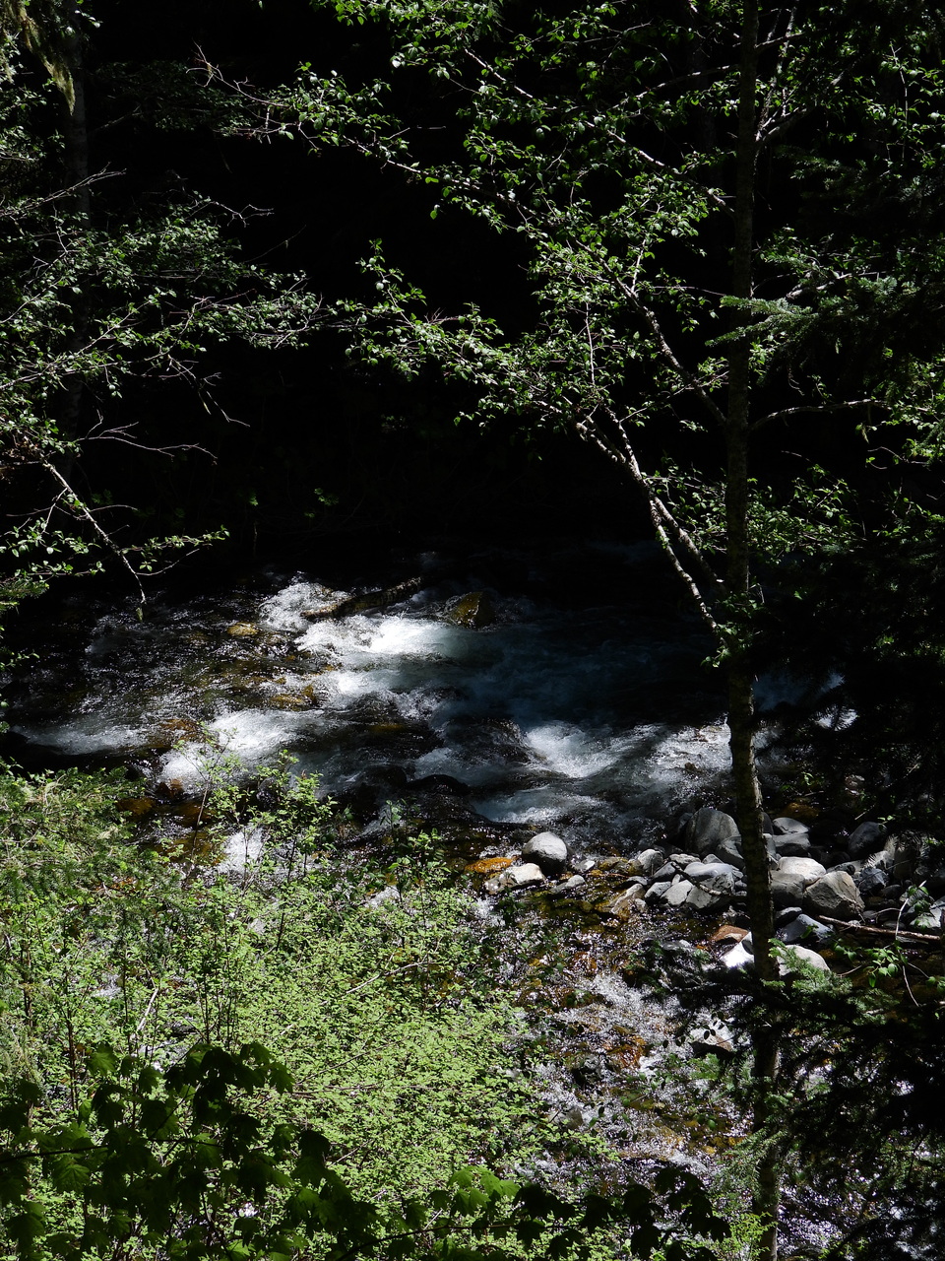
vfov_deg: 26.0
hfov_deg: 19.6
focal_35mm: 75
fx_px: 2730
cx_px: 472
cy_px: 630
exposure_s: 1/800
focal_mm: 13.4
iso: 100
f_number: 3.5
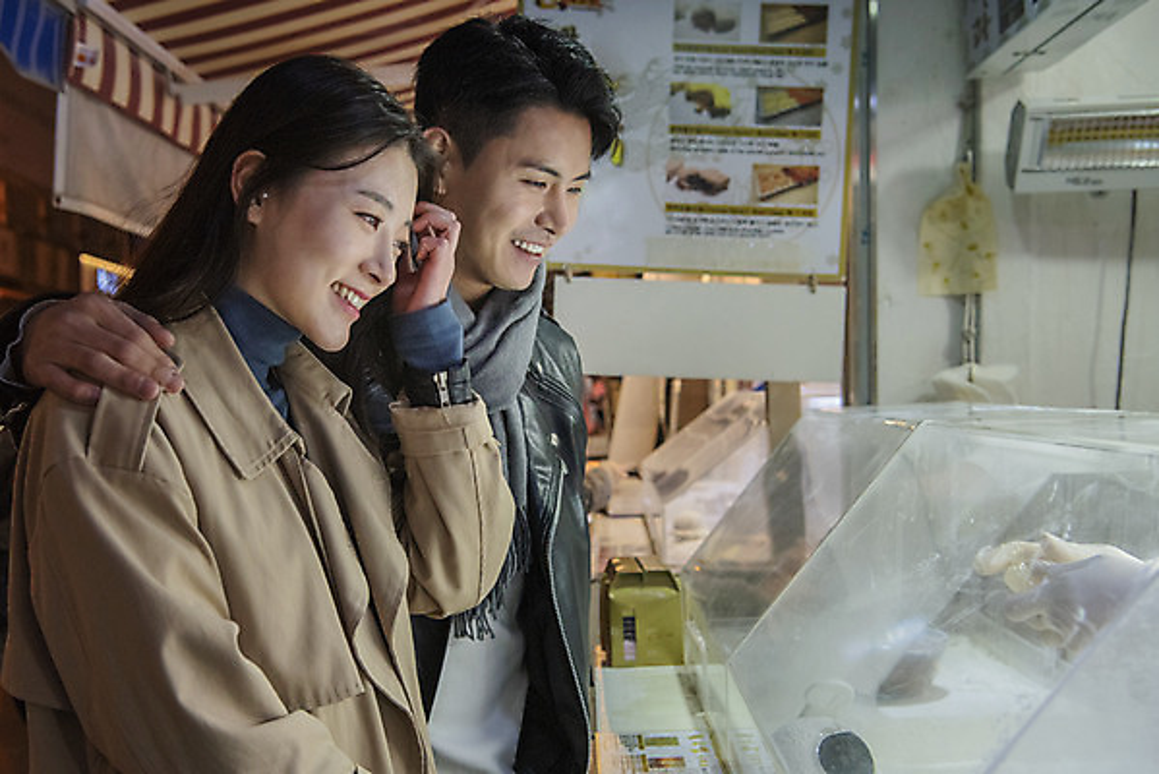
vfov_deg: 35.1
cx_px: 580
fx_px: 1224
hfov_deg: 50.7
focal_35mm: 38
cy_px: 387
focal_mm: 38
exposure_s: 1/320
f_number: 4.5
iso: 1600
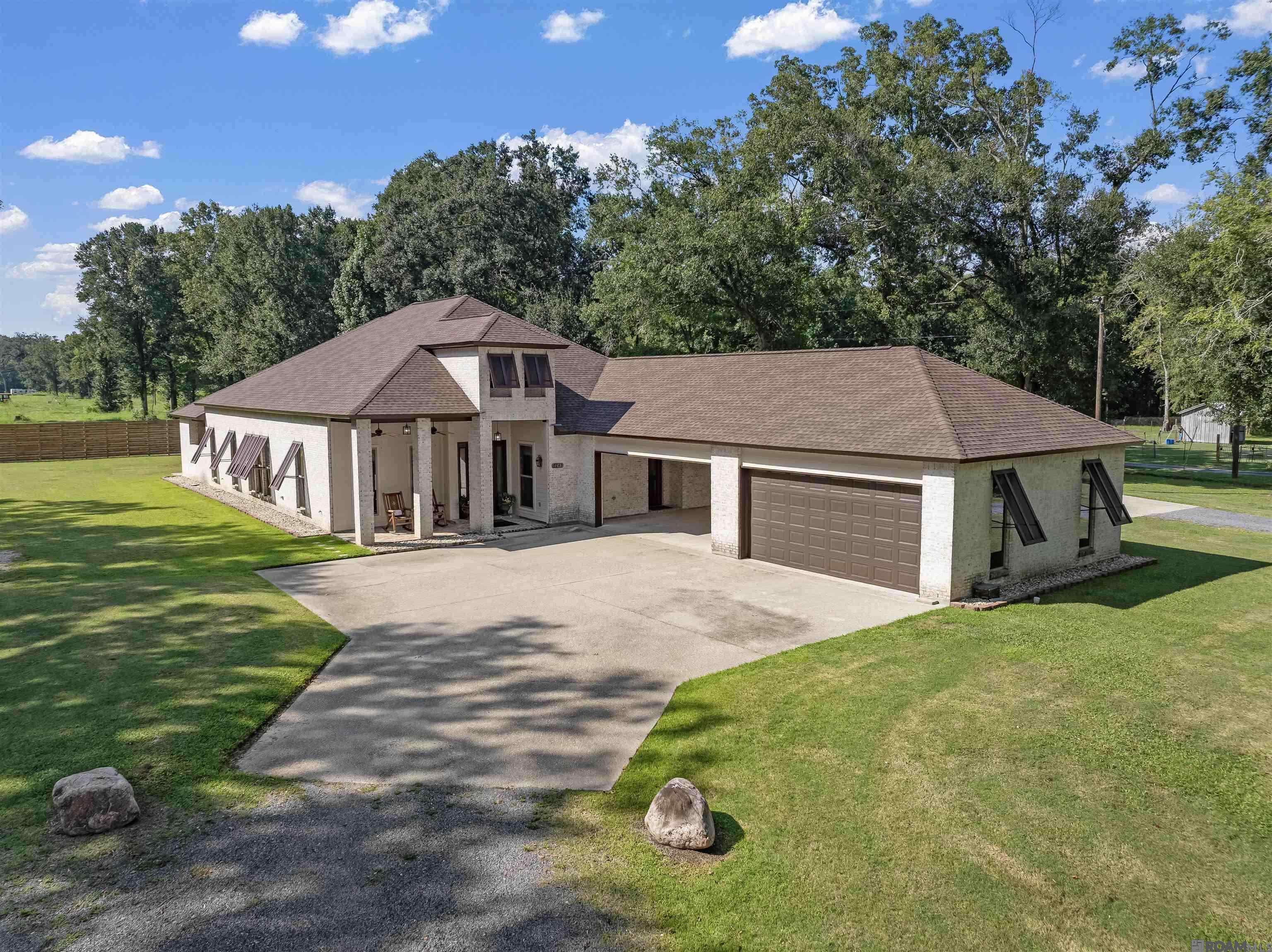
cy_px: 476
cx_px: 636
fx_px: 881
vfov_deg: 56.8
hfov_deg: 71.6
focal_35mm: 24
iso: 120
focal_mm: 12.29
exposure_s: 1/1600
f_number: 2.8
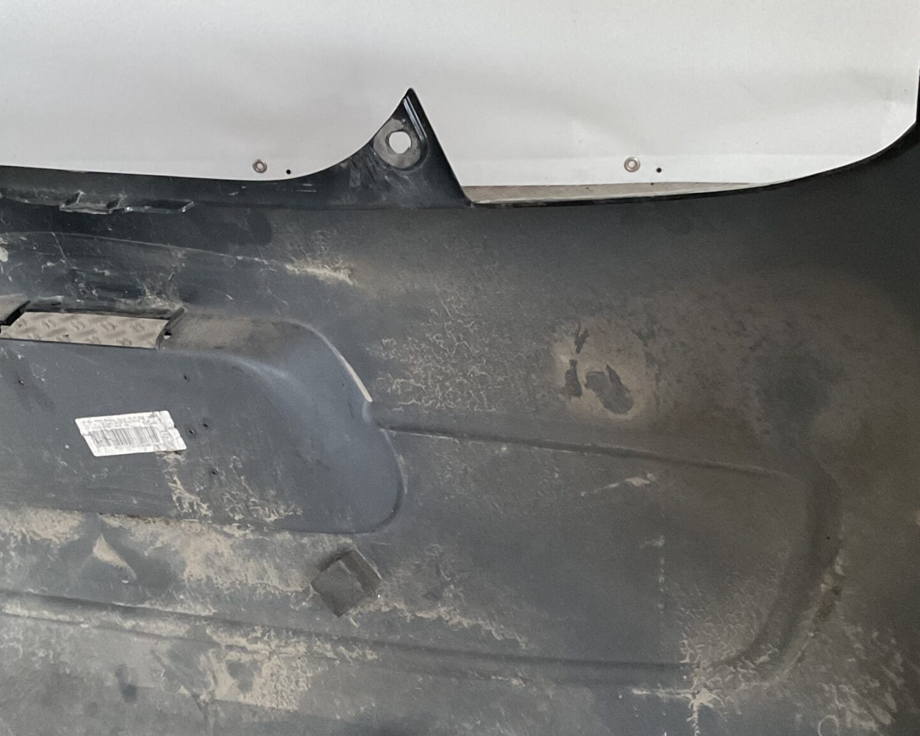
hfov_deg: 37.3
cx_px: 392
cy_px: 478
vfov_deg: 30.1
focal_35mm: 50
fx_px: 1361
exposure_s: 1/50
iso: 160
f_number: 1.8
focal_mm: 3
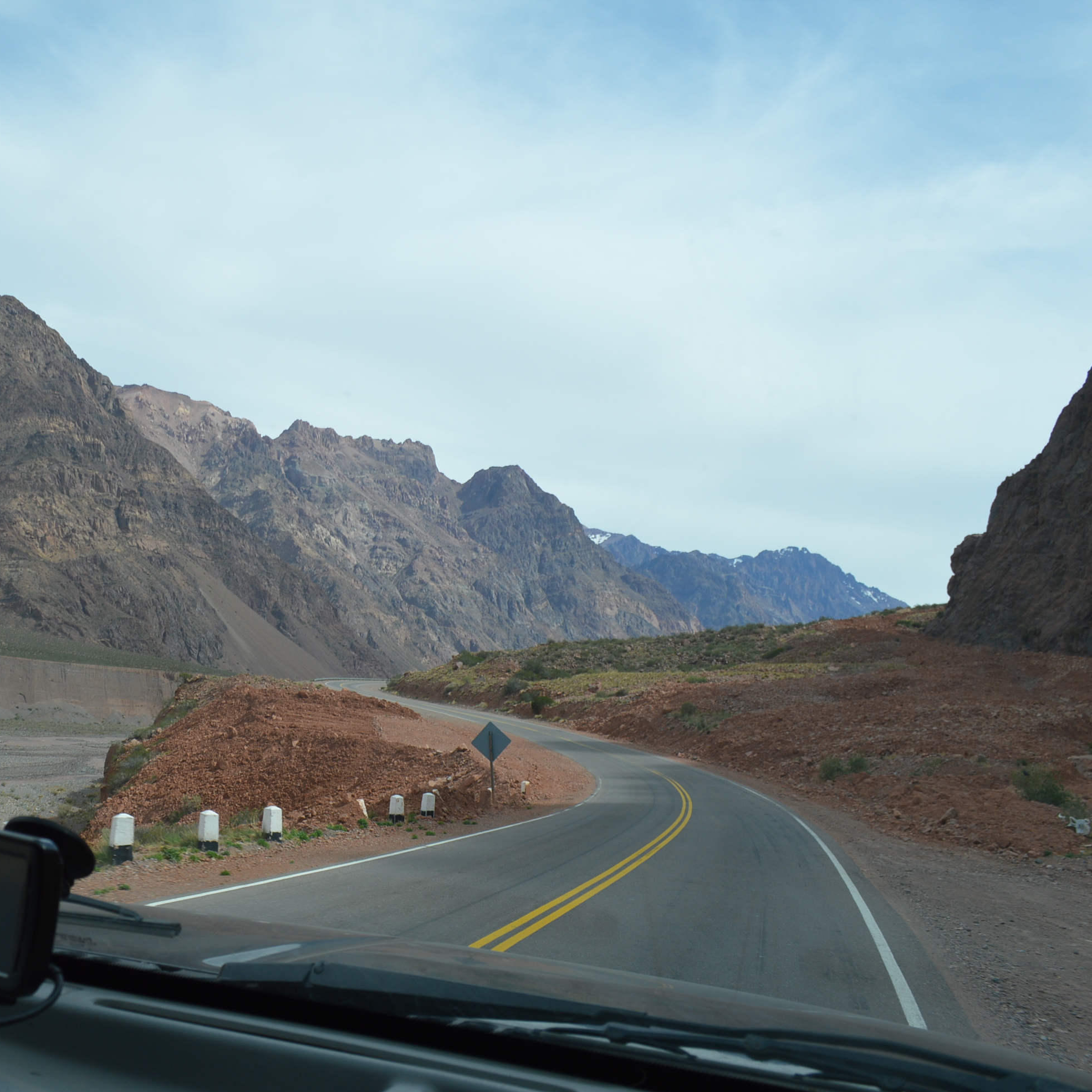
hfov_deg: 45.5
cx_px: 263
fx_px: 1249
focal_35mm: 35
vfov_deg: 47.2
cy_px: 545
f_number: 8
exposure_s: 1/250
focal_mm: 18
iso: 100
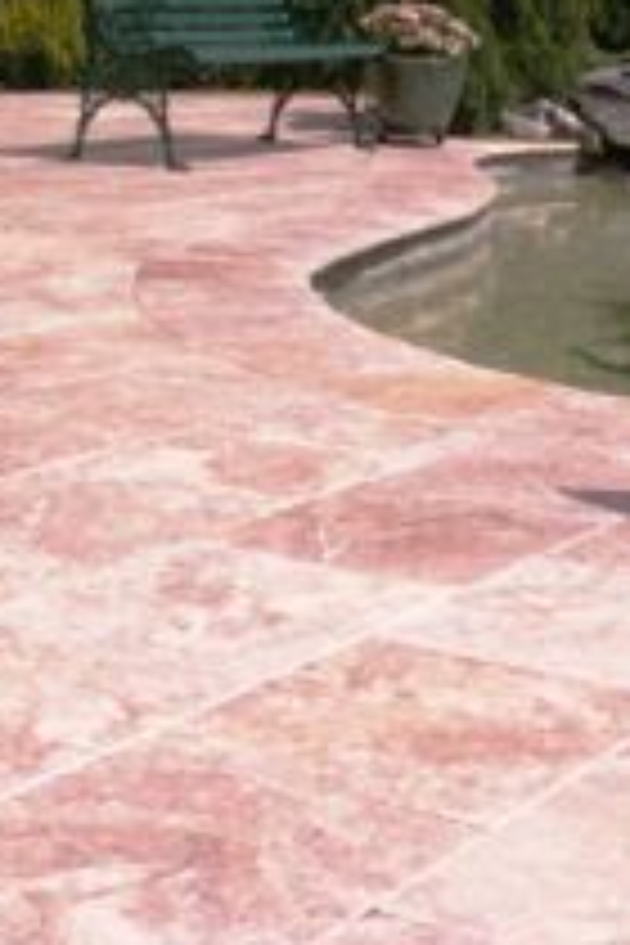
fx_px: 2152
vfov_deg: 24.6
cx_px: 544
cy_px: 302
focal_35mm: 82
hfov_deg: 16.5
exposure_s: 1/250
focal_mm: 6.15
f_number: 8
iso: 50
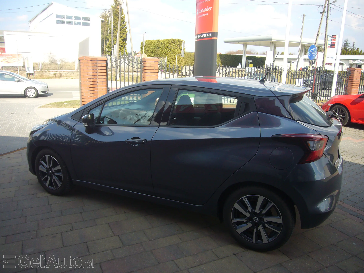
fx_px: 294
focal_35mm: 28
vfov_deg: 49.7
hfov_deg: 63.4
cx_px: 182
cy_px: 136
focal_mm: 4.6
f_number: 2.8
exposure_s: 1/400
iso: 80
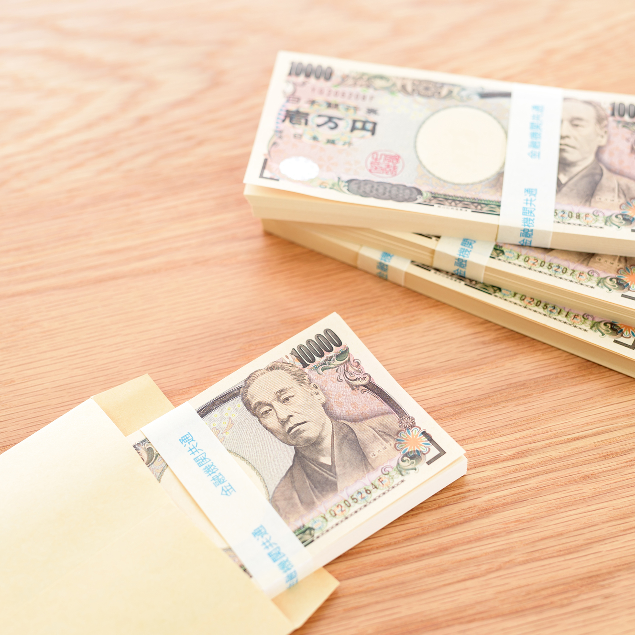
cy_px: 318
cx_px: 297
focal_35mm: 64
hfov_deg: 26.9
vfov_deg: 26.9
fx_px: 1328
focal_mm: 50
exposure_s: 1/200
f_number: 3.5
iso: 125
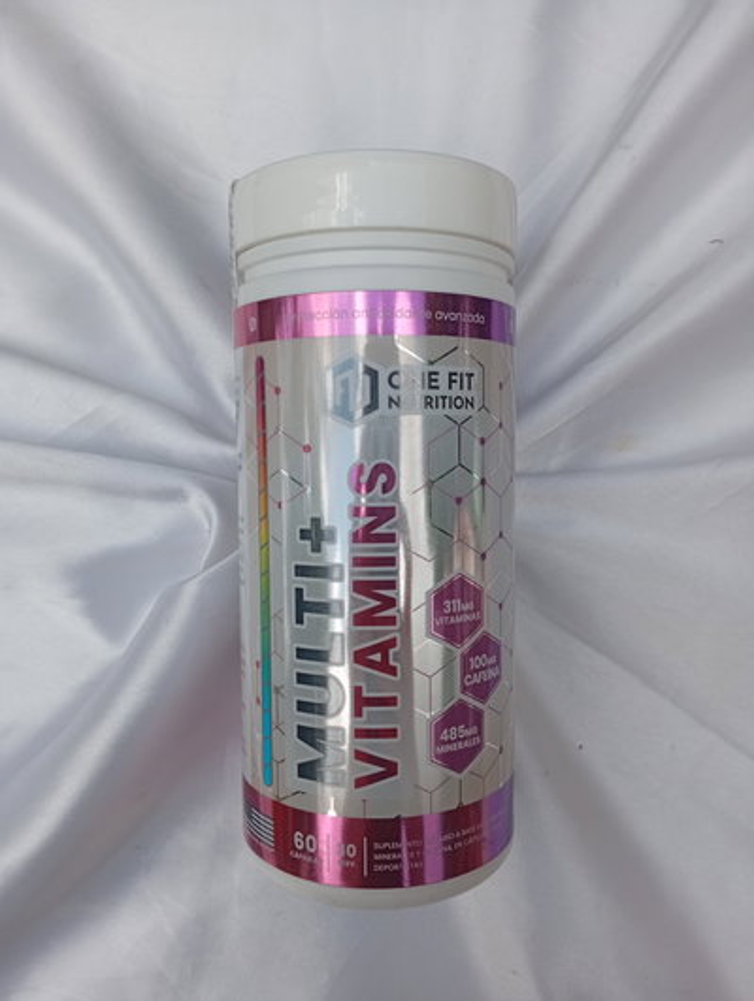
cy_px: 500
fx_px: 782
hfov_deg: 51.5
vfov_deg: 65.2
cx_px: 377
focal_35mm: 27
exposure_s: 1/374
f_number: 1.8
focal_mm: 3.98
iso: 50
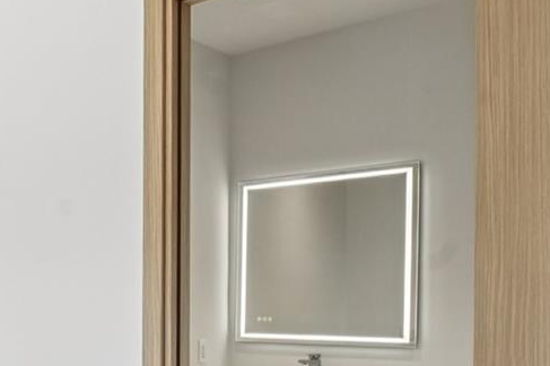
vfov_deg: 28.3
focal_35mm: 46
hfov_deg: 27.2
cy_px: 318
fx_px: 702
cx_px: -302
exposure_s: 1/30
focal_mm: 14
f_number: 8
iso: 100
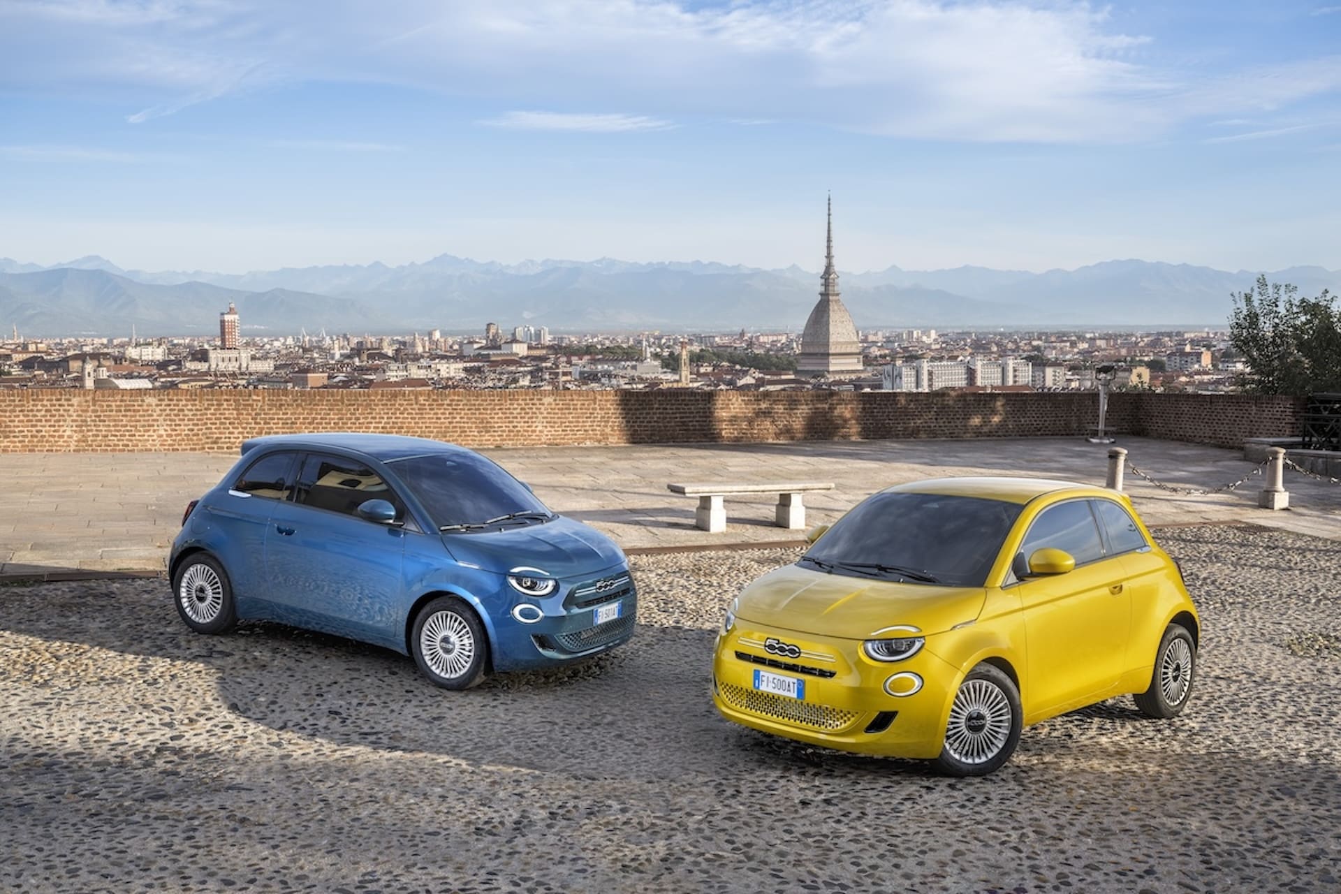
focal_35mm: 35
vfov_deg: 37.9
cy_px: 447
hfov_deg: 54.4
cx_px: 670
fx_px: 1304
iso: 80
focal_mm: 35
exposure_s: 1/50
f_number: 10
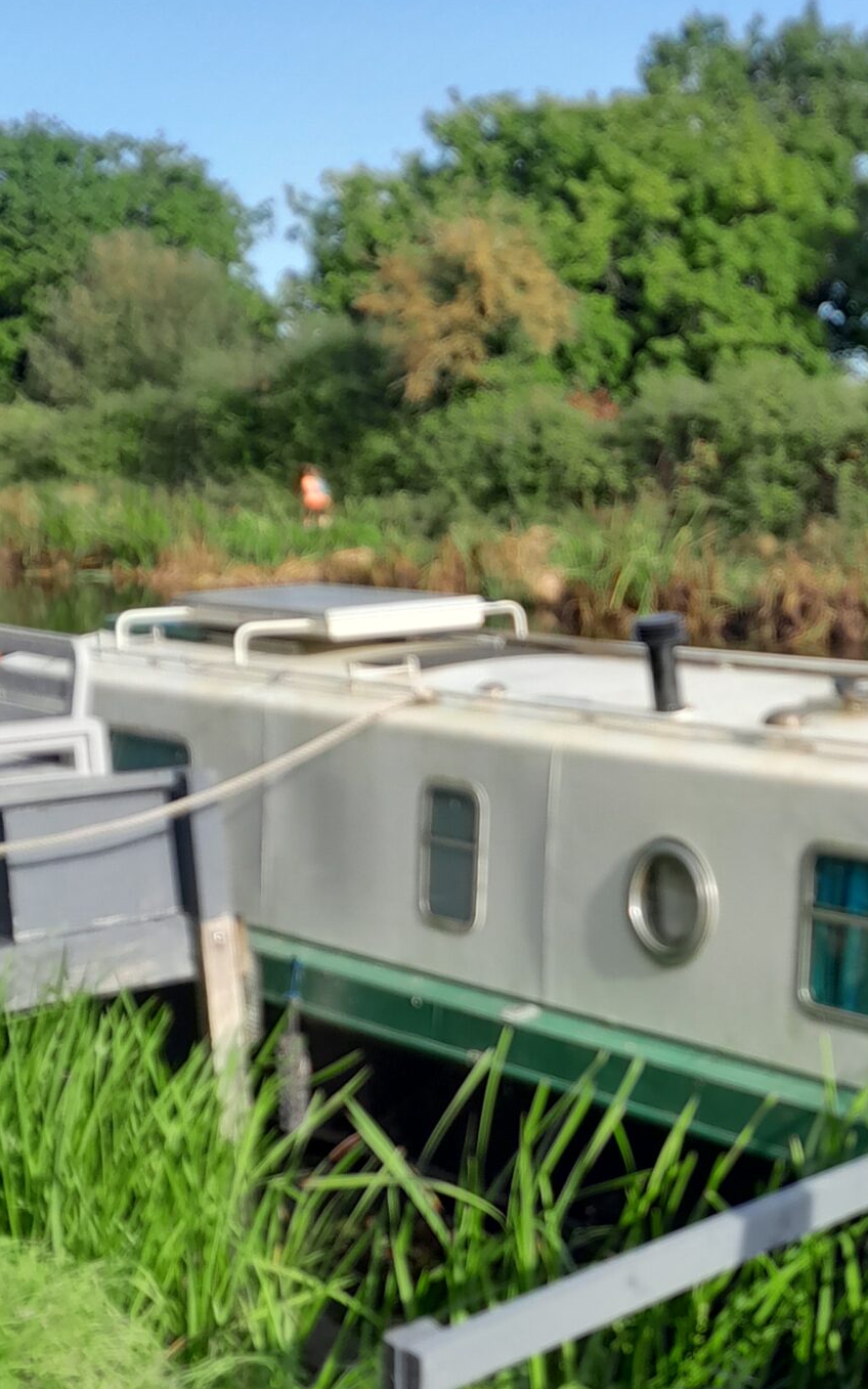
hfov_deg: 22.7
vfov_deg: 37.2
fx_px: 2044
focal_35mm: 54
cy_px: 921
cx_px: 930
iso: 40
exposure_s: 1/241
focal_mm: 4
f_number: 1.8
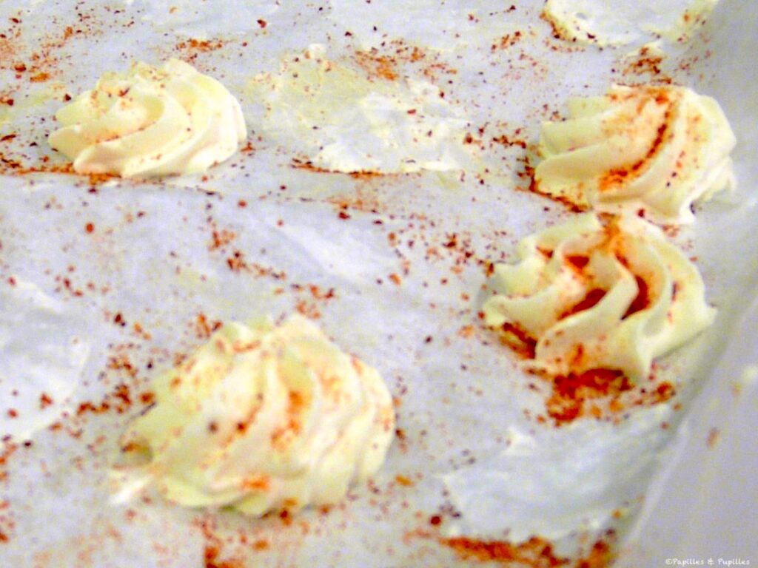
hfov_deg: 61.7
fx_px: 635
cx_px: 379
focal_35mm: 29
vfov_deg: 48.2
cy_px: 284
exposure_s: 1/25
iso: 200
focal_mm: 4.7
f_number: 2.8
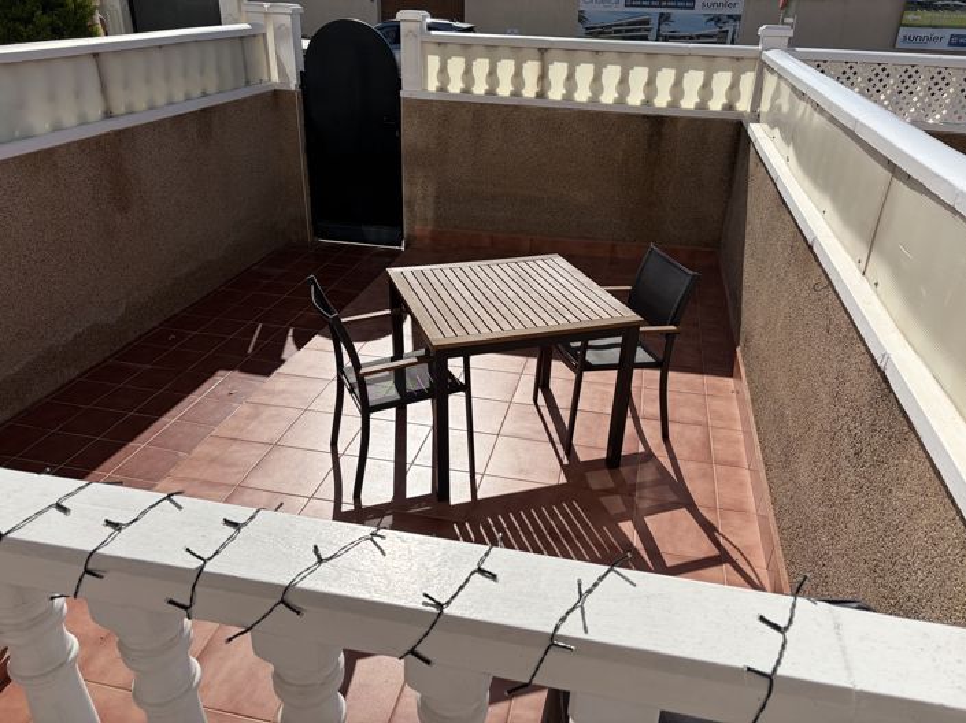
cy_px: 362
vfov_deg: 53.0
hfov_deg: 67.3
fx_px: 725
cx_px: 483
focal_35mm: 26
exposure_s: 1/8850
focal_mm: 5.96
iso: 50
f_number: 1.6
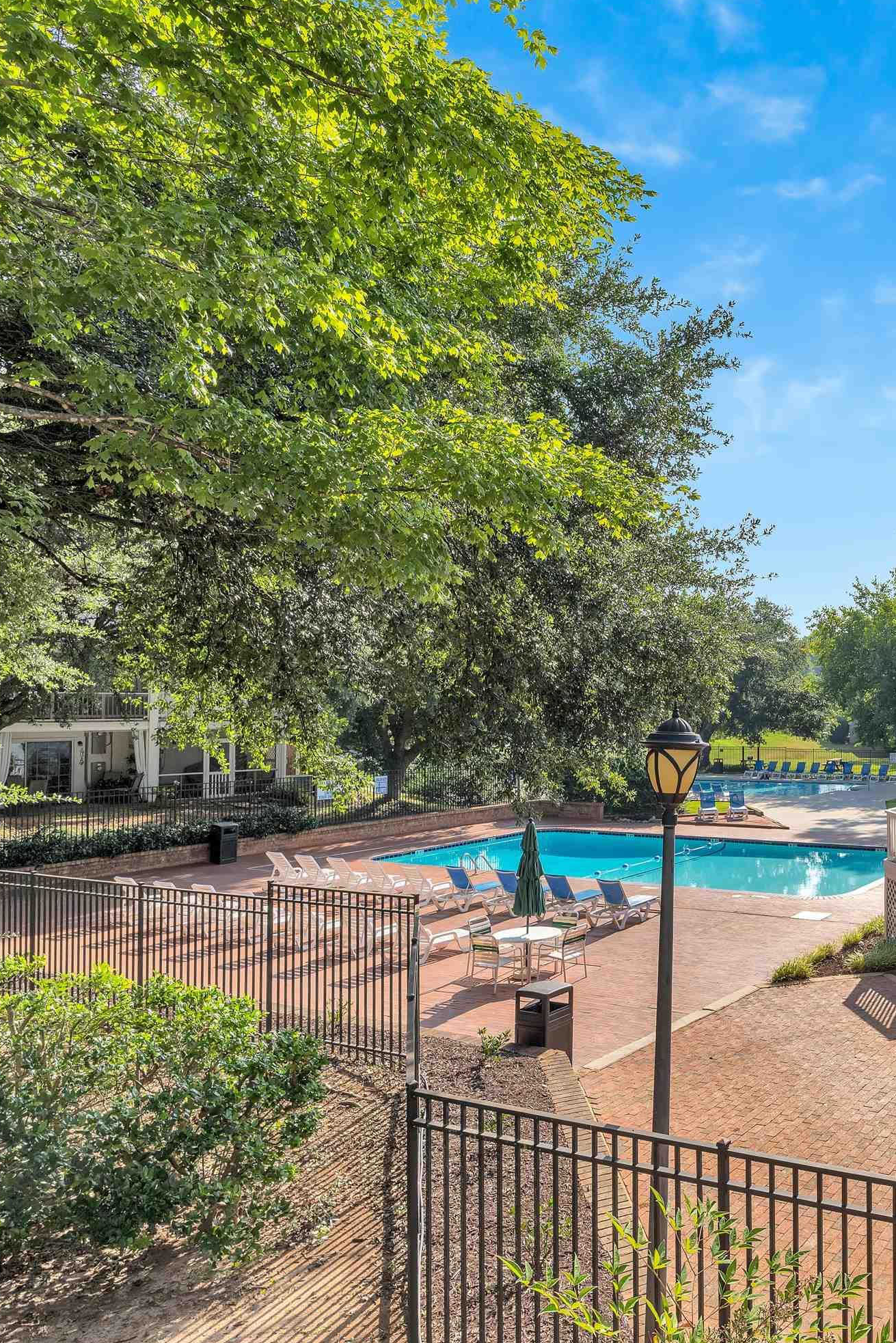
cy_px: 682
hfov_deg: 45.9
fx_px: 933
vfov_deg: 71.5
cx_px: 821
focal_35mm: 25
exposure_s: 1/250
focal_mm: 16
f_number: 9
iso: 160
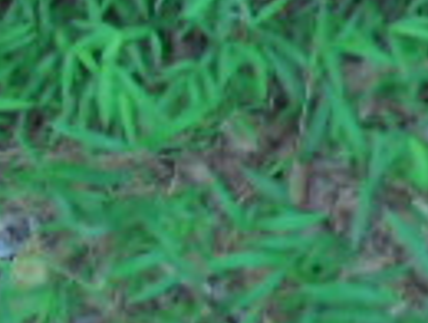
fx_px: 1586
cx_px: -346
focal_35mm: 128
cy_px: -112
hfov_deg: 13.7
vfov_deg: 11.3
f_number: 3.5
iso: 200
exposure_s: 1/40
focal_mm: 4.6
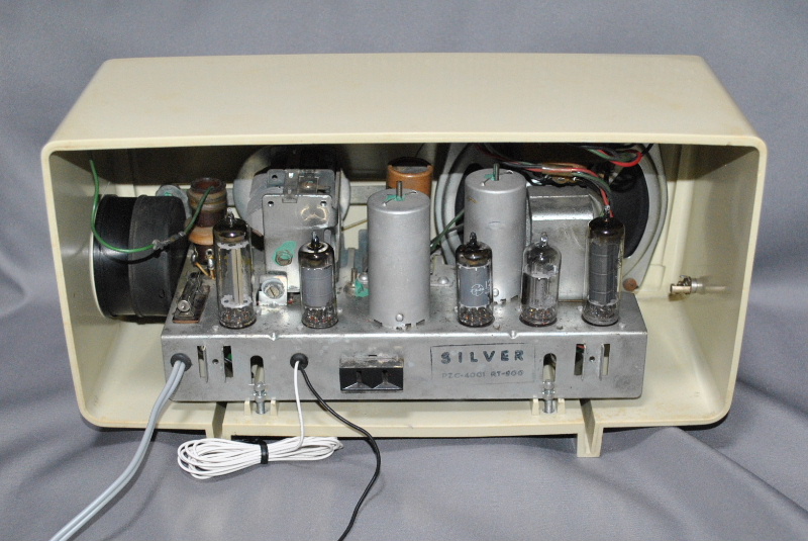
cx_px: 404
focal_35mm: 45
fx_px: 1011
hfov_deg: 43.6
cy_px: 270
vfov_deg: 29.9
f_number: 4.8
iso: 800
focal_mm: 30
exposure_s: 1/60
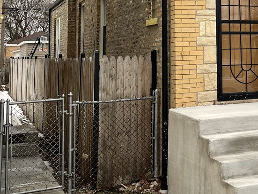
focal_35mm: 68
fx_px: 507
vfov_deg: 20.7
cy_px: -15
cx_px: 246
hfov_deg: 27.3
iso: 32
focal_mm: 5.1
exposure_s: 1/123
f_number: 1.6
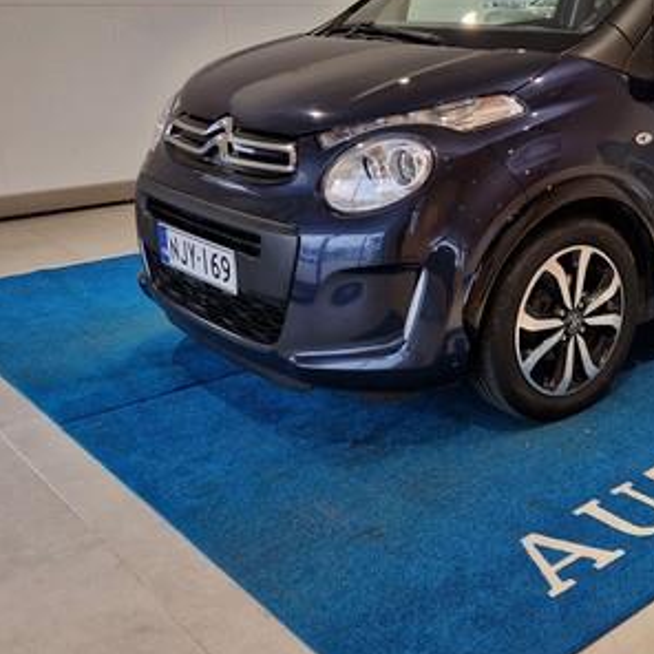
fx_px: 940
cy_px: 272
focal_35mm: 44
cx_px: 561
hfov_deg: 36.5
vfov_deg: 38.2
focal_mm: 5.4
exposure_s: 1/100
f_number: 1.8
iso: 64
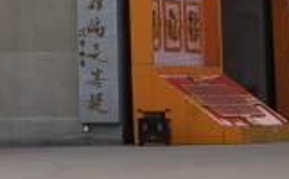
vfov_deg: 4.4
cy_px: -274
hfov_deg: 7.1
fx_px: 2296
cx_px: -93
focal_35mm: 292
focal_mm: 30
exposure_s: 1/750
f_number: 4.2
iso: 200
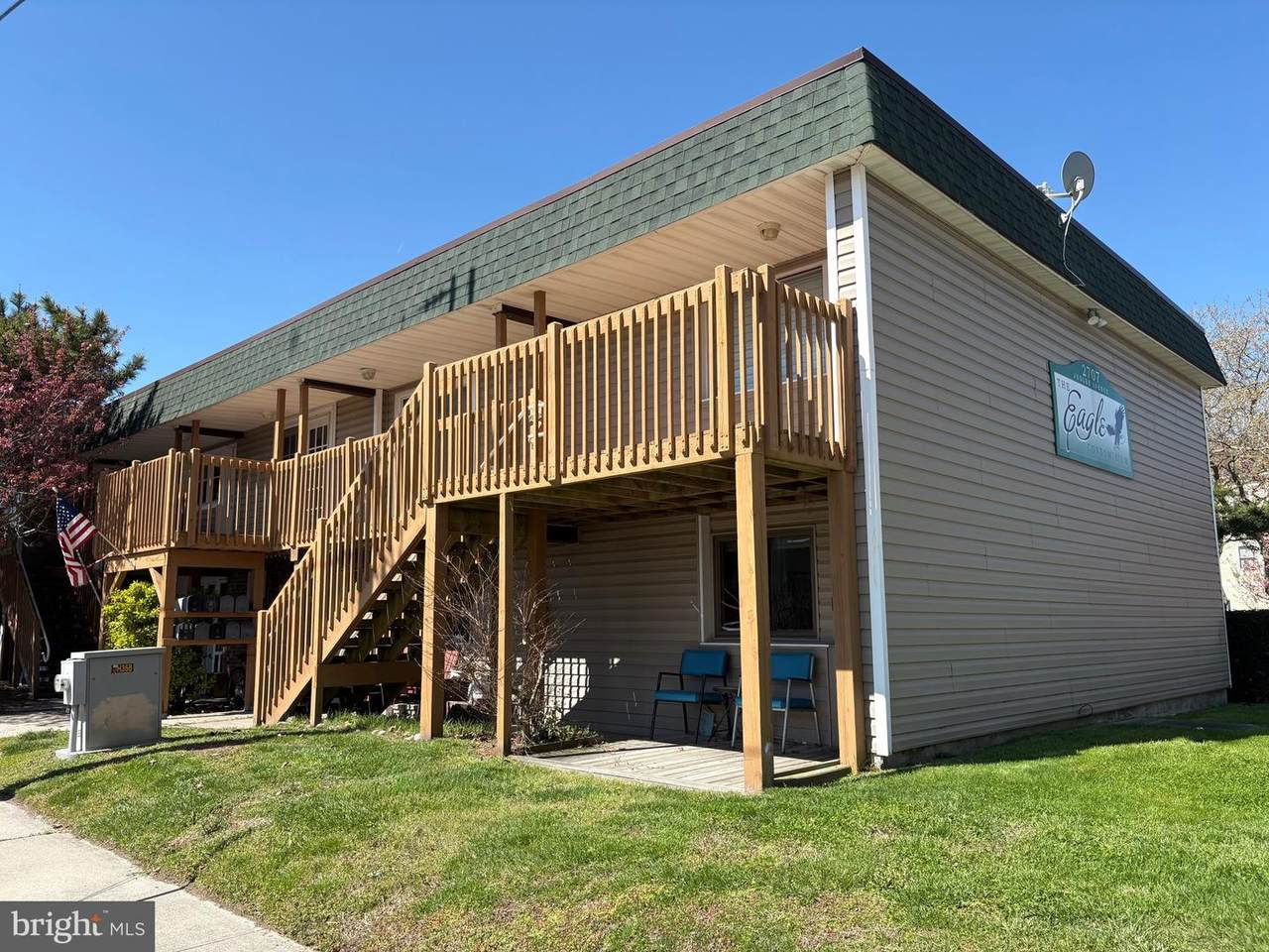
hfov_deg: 67.3
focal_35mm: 26
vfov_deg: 53.1
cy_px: 476
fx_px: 953
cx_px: 634
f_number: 1.6
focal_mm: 5.96
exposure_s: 1/2012
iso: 50
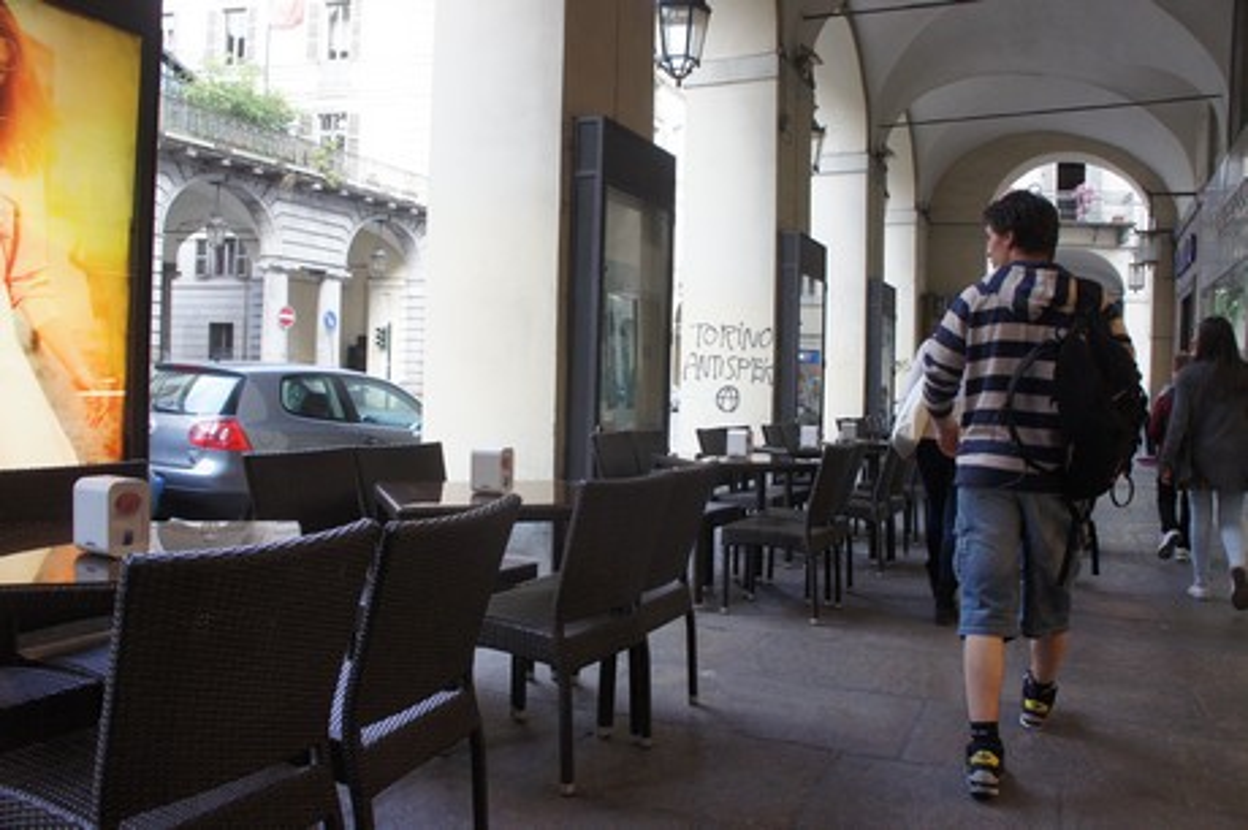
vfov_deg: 47.9
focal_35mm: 27
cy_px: 415
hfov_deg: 67.4
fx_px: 935
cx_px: 624
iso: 1000
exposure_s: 1/250
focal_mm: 18
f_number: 4.5
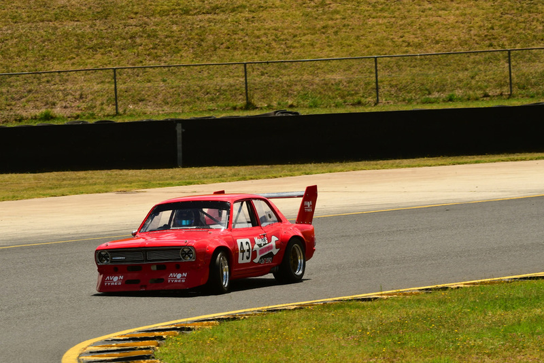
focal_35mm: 375
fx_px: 5668
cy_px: 182
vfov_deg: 3.7
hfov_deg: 5.5
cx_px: 272
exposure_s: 1/640
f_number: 11
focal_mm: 250
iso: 320
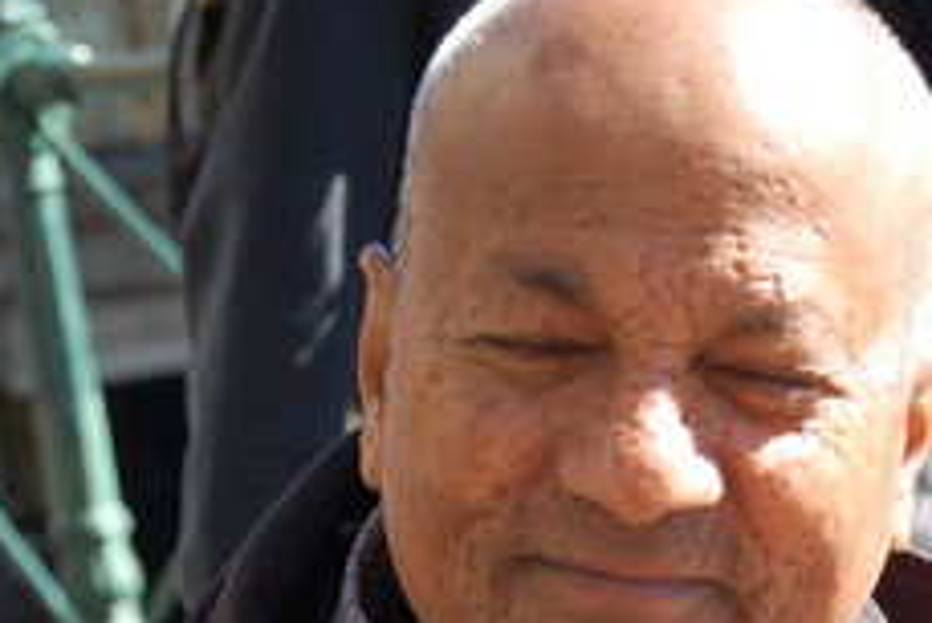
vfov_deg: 5.9
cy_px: 782
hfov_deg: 8.9
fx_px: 5968
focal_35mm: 230
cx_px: 802
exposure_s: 1/160
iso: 200
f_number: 6.3
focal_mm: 55
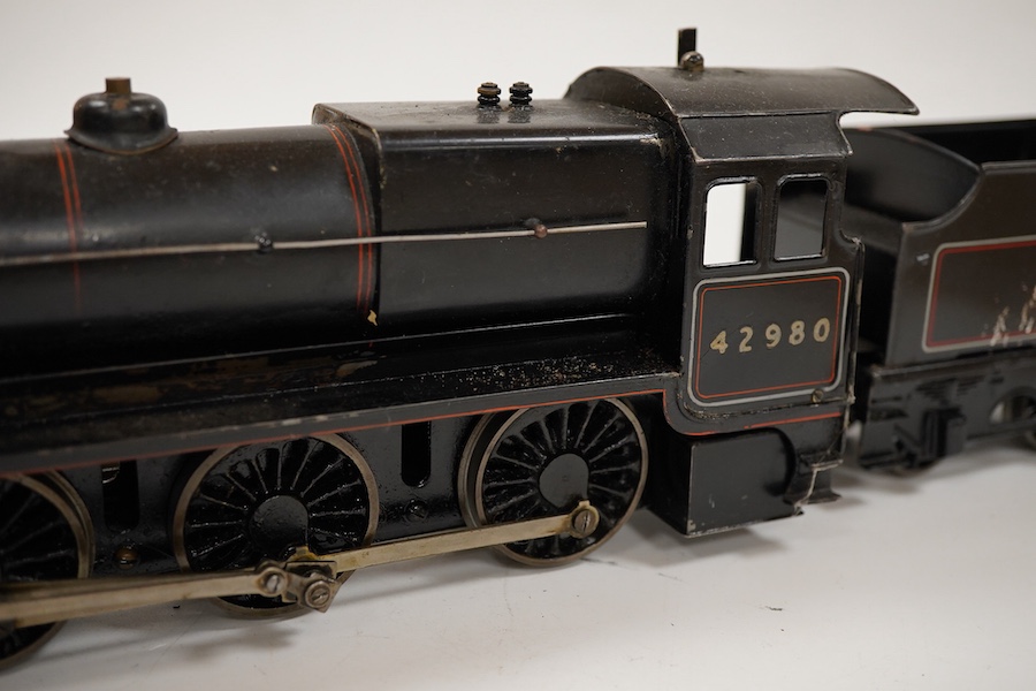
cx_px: 518
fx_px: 1295
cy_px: 346
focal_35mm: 45
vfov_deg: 29.9
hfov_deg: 43.6
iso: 1250
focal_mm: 30
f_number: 7.1
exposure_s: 1/125
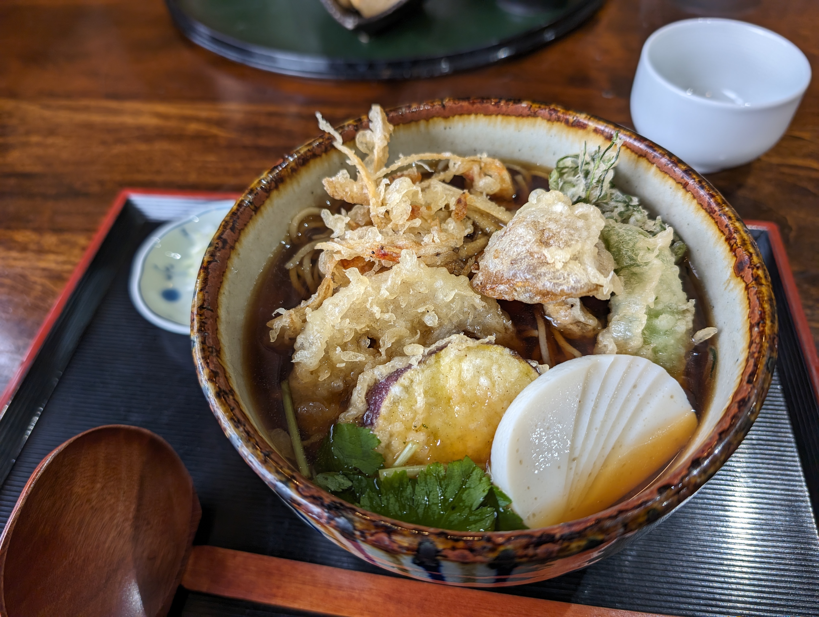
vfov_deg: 56.9
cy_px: 308
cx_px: 410
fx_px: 569
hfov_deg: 71.5
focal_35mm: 24
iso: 49
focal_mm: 6.9
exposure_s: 1/36.6
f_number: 1.68
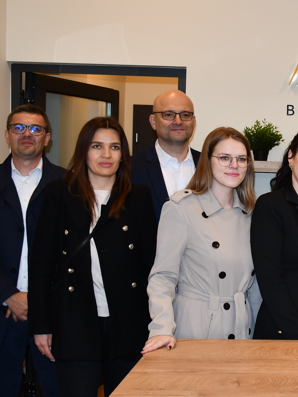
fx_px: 666
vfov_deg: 33.2
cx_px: 389
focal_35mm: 58
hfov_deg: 22.5
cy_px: 211
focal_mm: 18
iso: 400
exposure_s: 1/80
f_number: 3.5
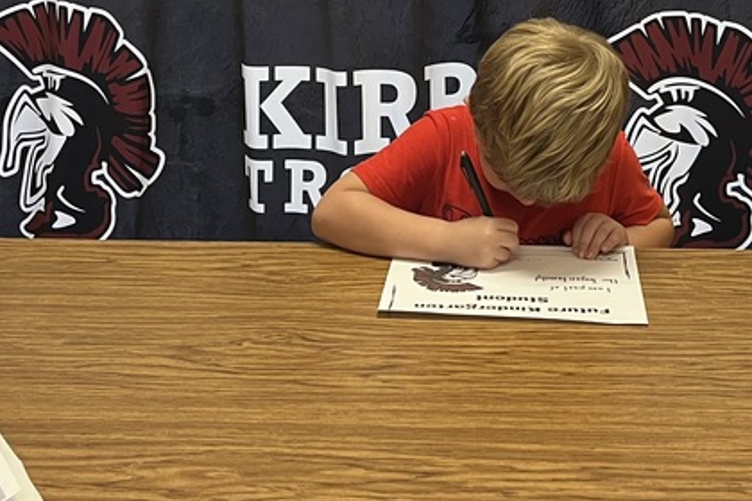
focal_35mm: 66
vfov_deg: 19.9
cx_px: 466
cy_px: -9
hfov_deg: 30.4
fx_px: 1379
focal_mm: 5.1
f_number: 1.6
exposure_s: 1/60
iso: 160
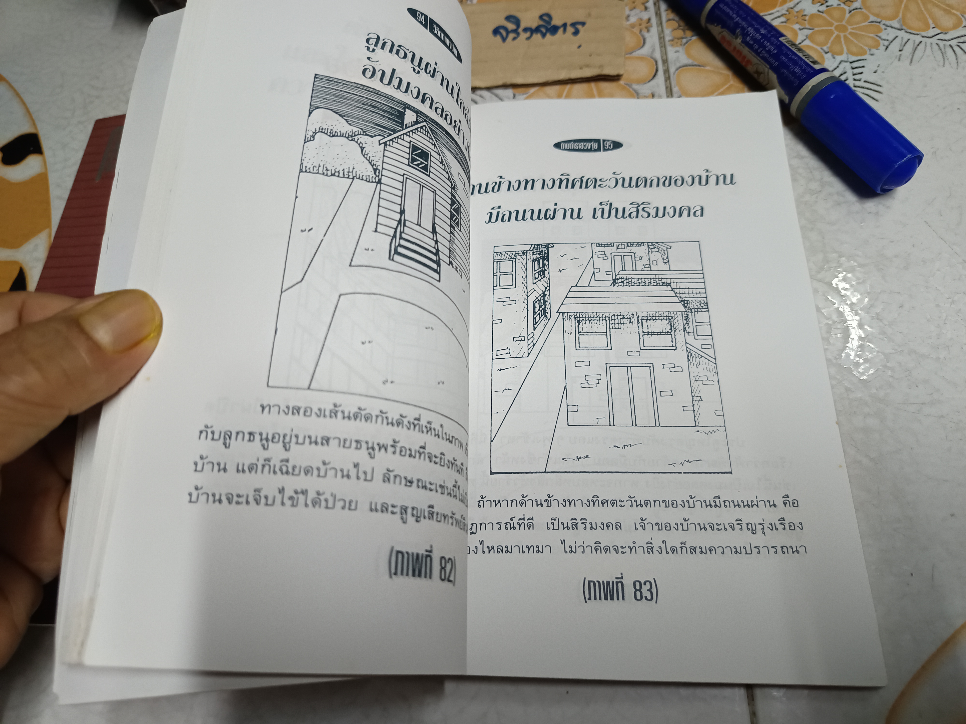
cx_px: 483
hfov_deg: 71.6
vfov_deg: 56.8
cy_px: 362
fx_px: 670
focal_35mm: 24
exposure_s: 1/50
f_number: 1.7
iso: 1080
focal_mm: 5.31
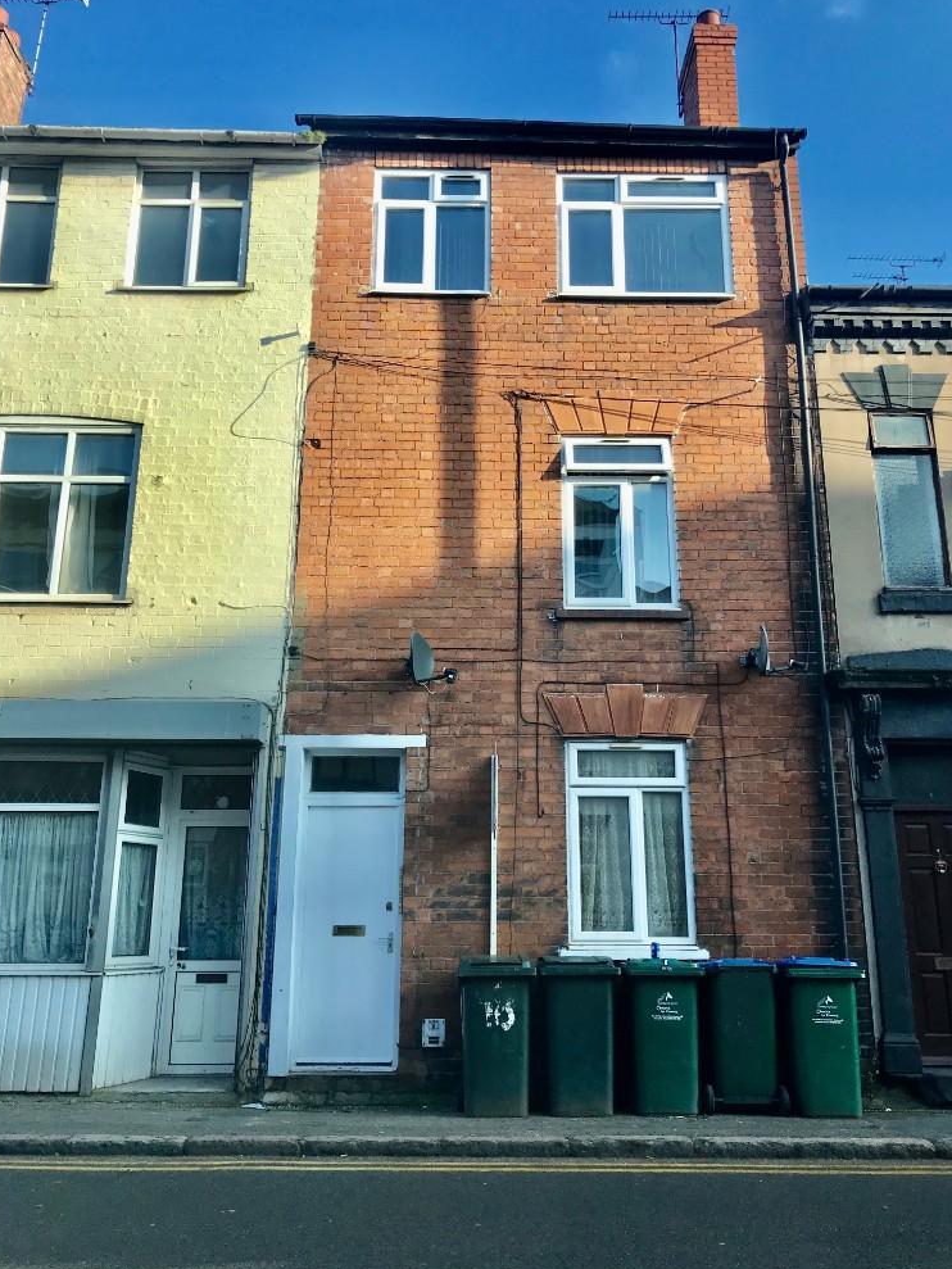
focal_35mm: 29
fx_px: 1063
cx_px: 481
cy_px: 629
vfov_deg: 61.7
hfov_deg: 48.2
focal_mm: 3.99
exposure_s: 1/556
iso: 20
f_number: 1.8
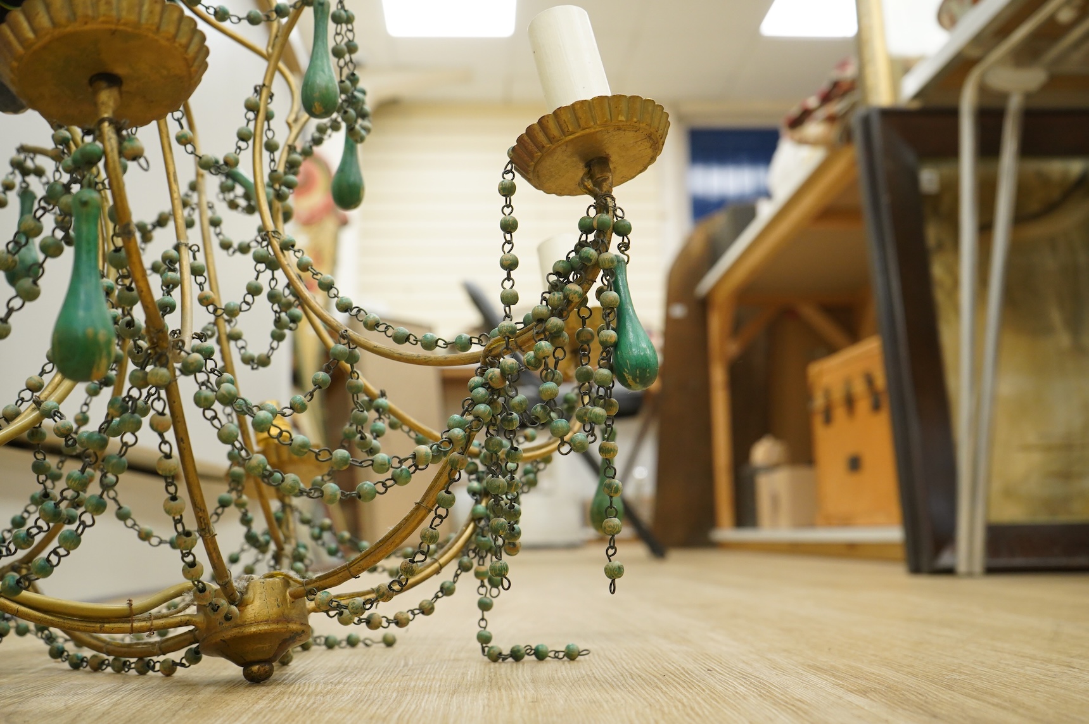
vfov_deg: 34.1
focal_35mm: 39
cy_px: 362
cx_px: 544
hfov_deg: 49.6
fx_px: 1179
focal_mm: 39
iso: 2500
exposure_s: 1/80
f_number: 6.3
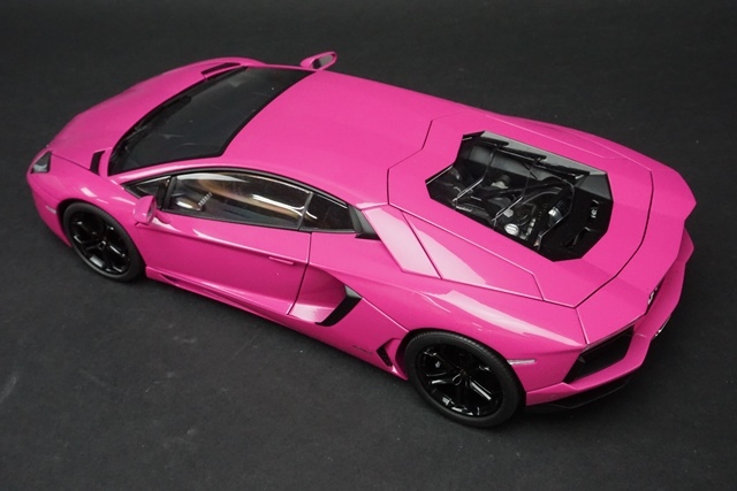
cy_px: 246
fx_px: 891
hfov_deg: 45.0
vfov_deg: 30.9
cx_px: 368
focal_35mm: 44
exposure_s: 1/8
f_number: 14
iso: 3200
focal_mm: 29
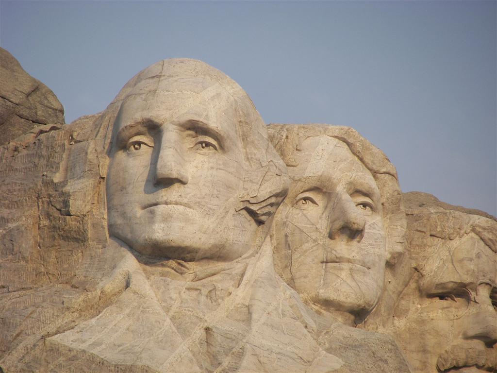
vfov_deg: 3.4
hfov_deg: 4.6
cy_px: 186
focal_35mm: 432
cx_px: 248
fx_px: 6202
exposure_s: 1/800
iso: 64
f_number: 3.7
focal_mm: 72
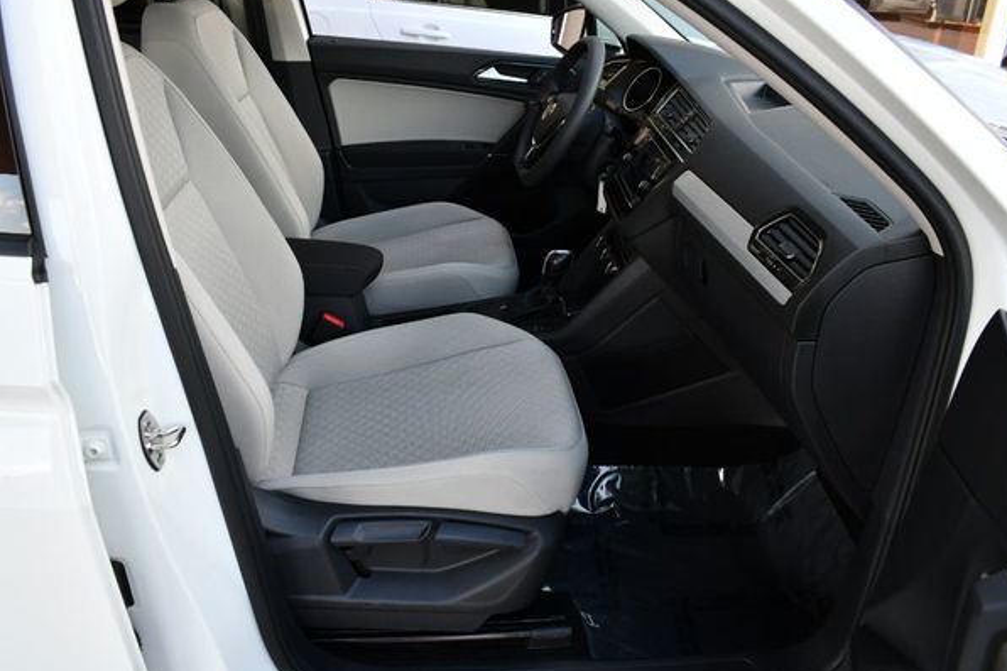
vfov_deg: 44.9
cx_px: 487
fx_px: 811
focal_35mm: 29
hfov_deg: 63.7
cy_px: 338
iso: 400
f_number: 5.6
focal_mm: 18
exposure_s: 1/250
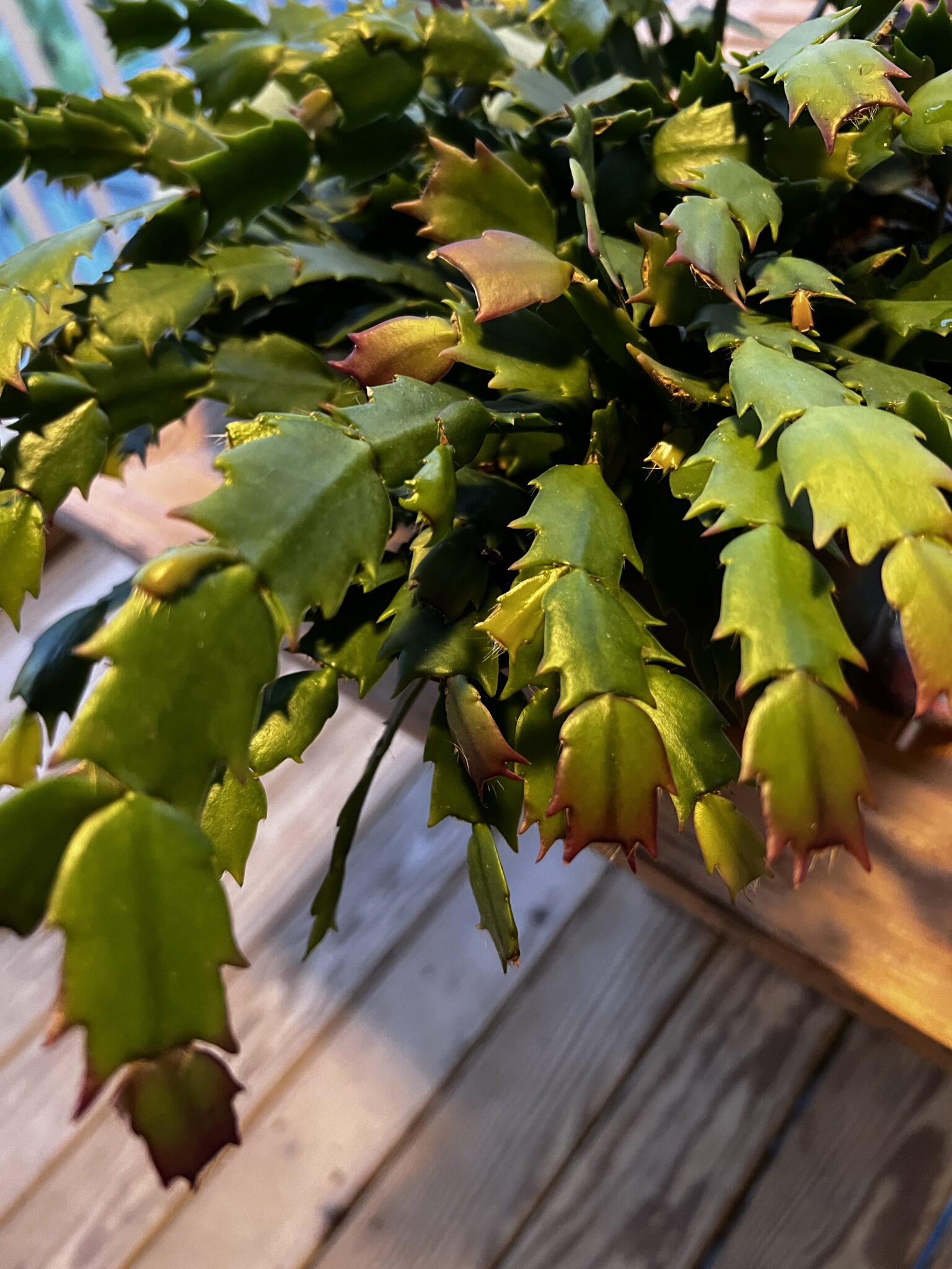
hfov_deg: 53.1
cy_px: 634
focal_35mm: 26
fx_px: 953
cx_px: 476
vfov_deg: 67.3
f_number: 1.5
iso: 500
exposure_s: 1/40
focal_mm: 5.7
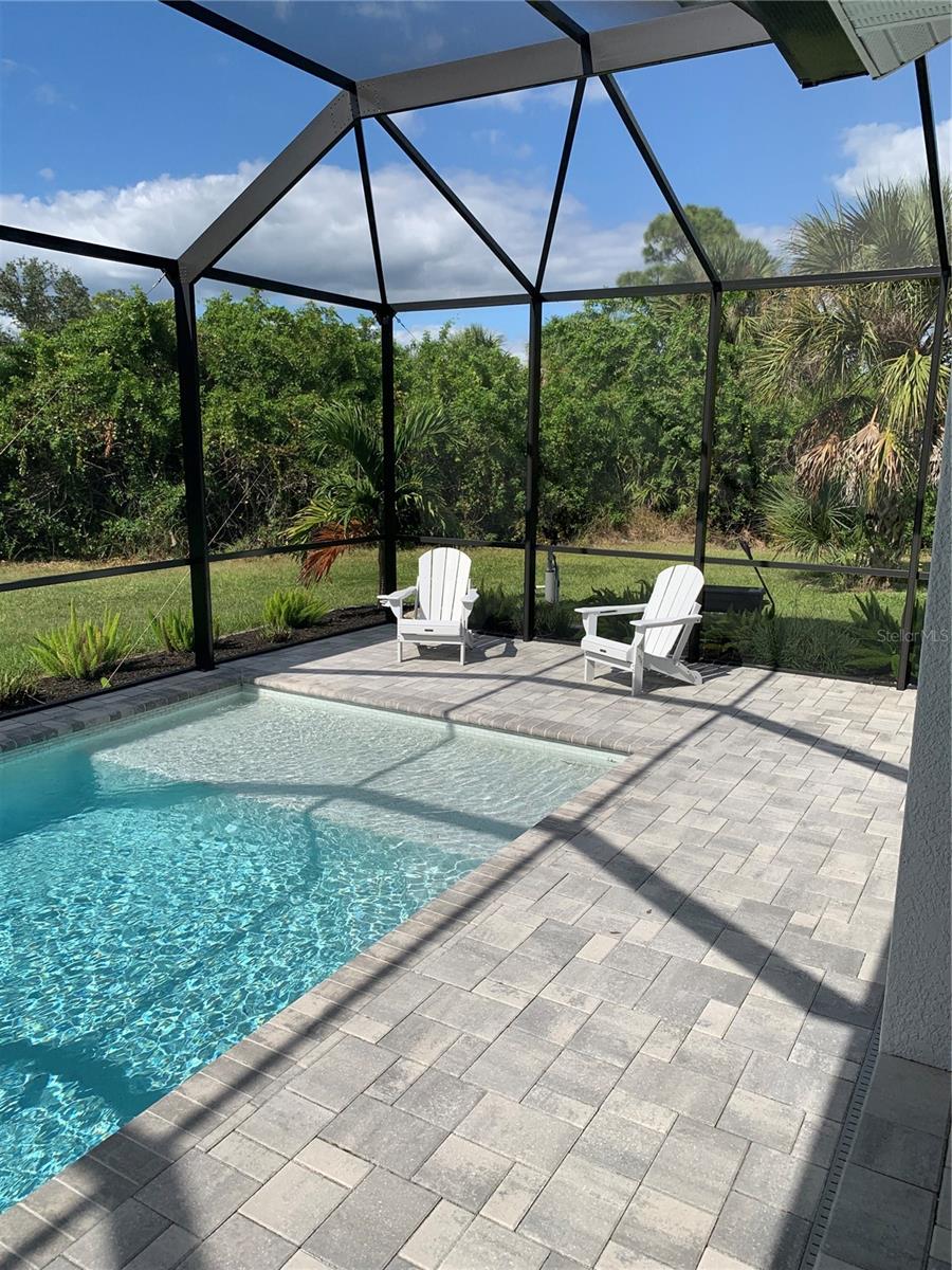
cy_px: 635
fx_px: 953
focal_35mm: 26
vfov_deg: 67.3
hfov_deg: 53.1
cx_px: 476
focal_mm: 4.25
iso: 25
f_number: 1.8
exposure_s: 1/1880
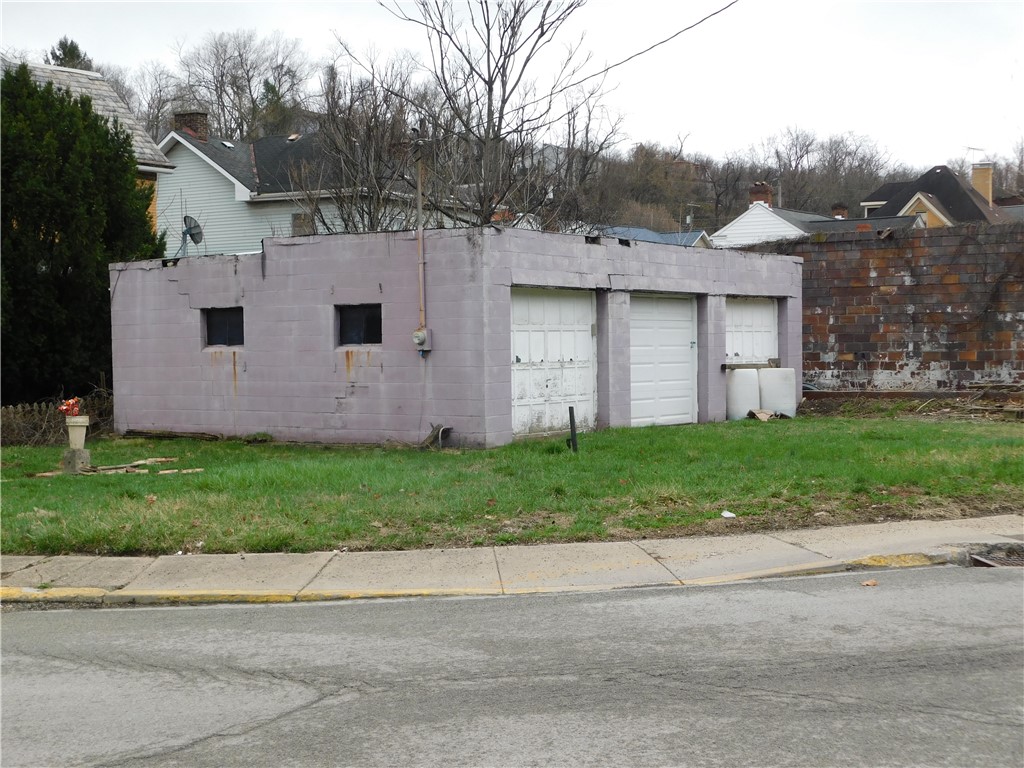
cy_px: 384
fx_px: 1509
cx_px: 512
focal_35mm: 51
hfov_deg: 37.5
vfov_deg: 28.6
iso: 125
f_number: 3.8
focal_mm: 9
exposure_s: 1/100
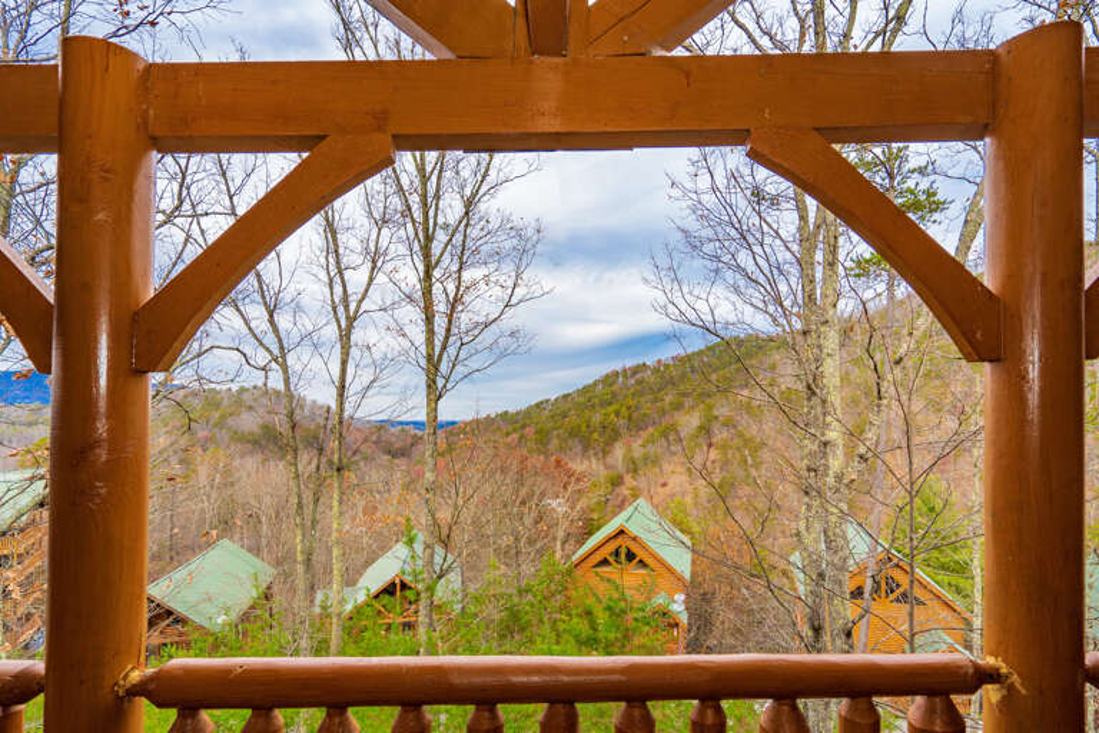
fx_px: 488
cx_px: 550
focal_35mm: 16
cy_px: 366
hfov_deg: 96.7
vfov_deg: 73.7
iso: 200
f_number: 8
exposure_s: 1/160
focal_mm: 16
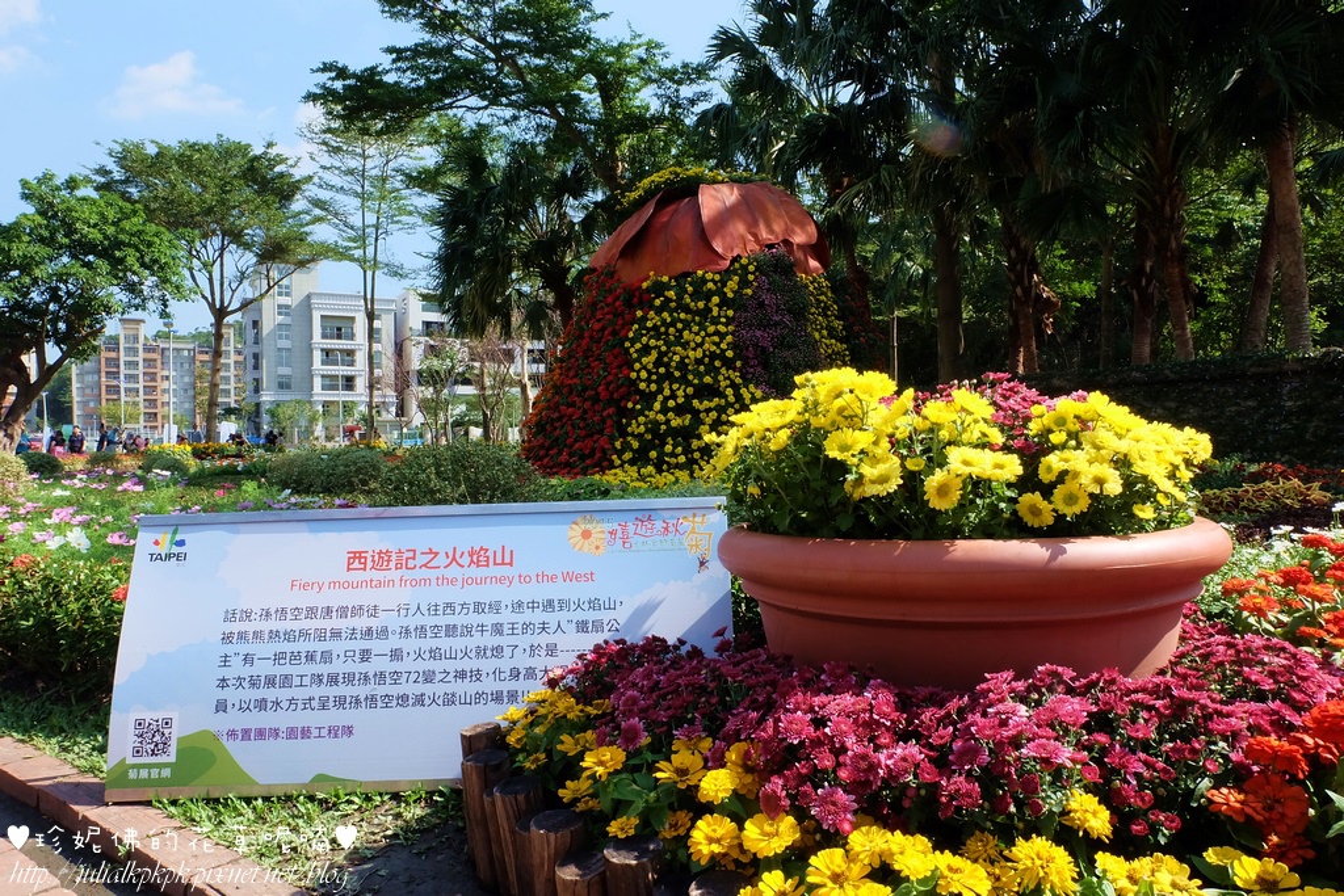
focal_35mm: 24
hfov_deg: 73.7
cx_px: 672
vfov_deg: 53.1
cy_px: 448
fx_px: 896
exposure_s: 1/80
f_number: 22
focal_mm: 16
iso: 800
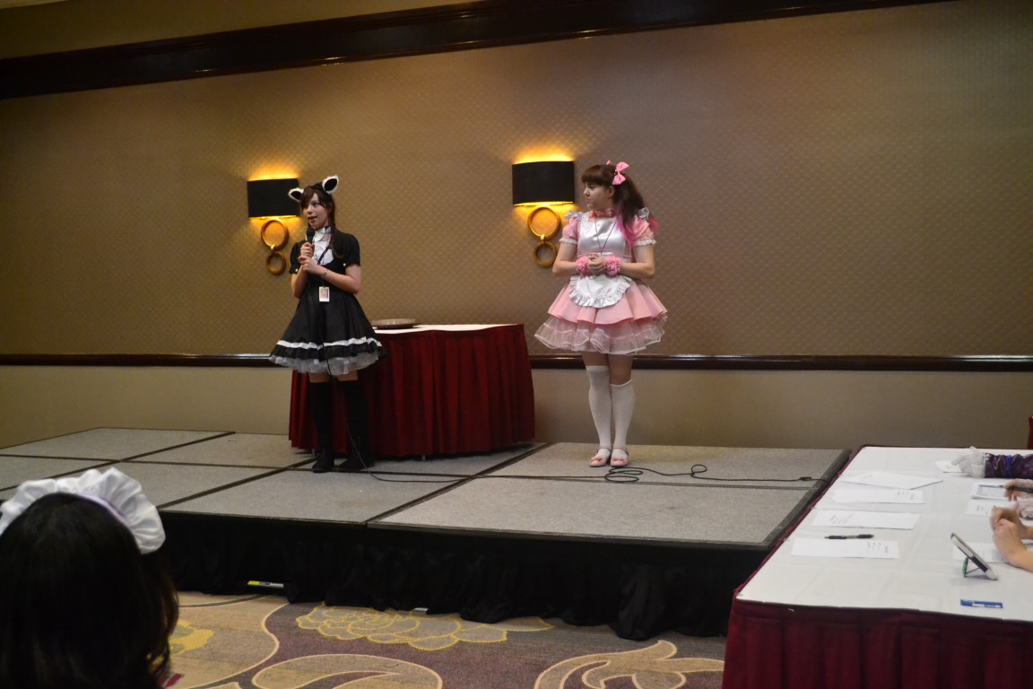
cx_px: 516
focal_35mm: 44
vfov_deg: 30.8
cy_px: 344
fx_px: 1248
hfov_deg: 45.0
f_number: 4.5
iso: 3200
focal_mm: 29
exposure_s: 1/60
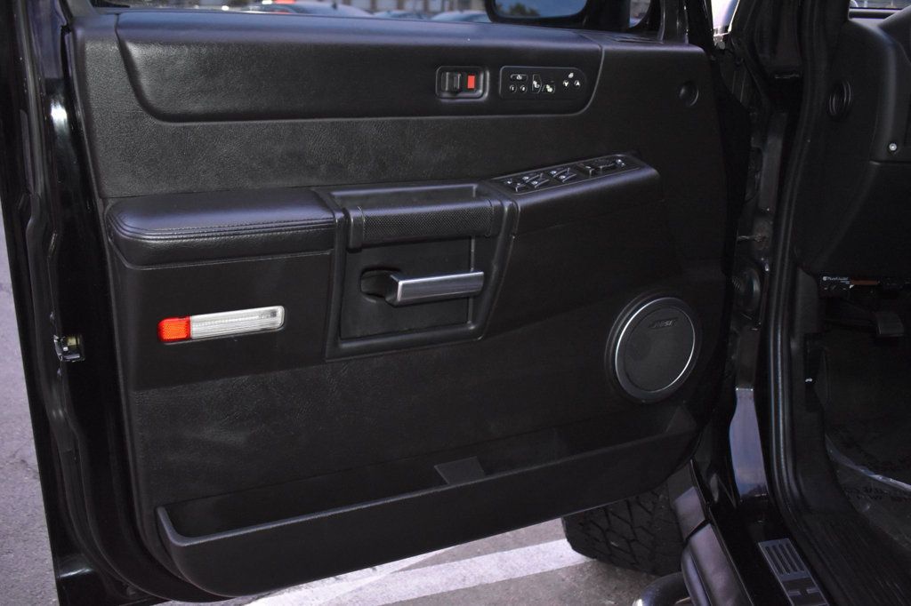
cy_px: 303
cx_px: 456
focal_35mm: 33
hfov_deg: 57.2
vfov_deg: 39.9
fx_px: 835
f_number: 3.8
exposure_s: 1/20
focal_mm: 22
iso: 3200
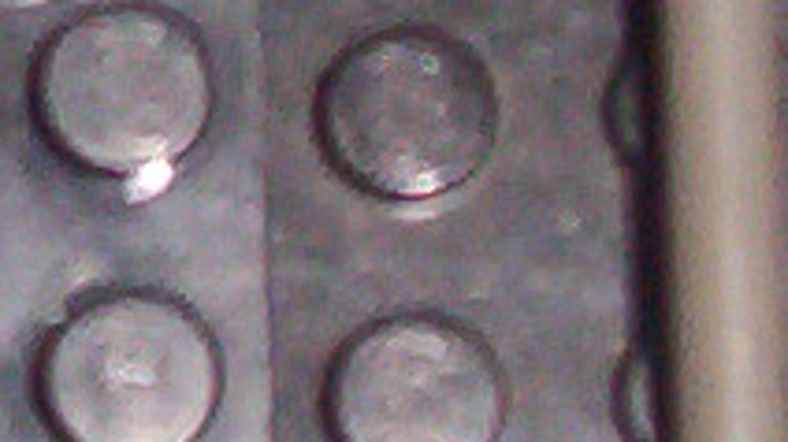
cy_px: 19
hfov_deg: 7.0
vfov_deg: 4.0
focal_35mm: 303
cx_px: -275
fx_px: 6328
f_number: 2.76
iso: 140
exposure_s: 1/30
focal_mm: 5.54
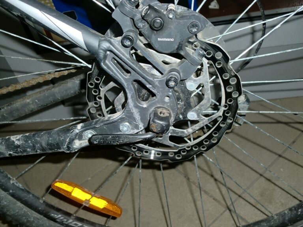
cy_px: 114
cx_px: 152
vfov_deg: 40.7
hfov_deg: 52.6
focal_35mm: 35
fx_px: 307
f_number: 3.1
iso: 64
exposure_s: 1/50
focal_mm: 6.3
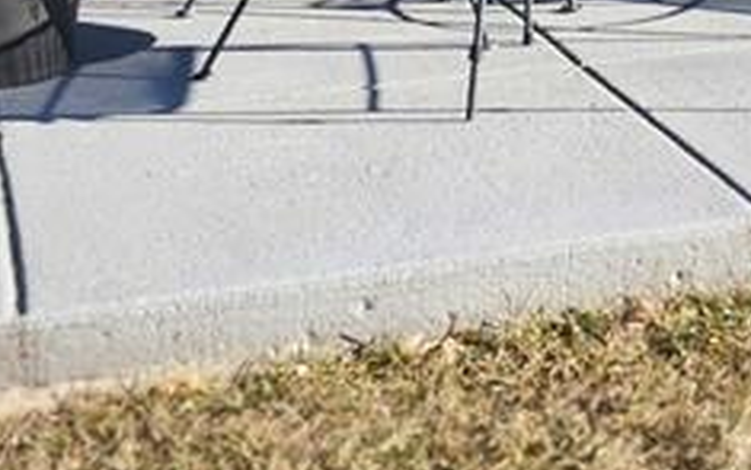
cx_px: 837
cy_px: -408
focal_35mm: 106
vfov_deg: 11.4
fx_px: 2170
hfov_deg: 18.8
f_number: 1.8
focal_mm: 5.54
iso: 25
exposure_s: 1/767
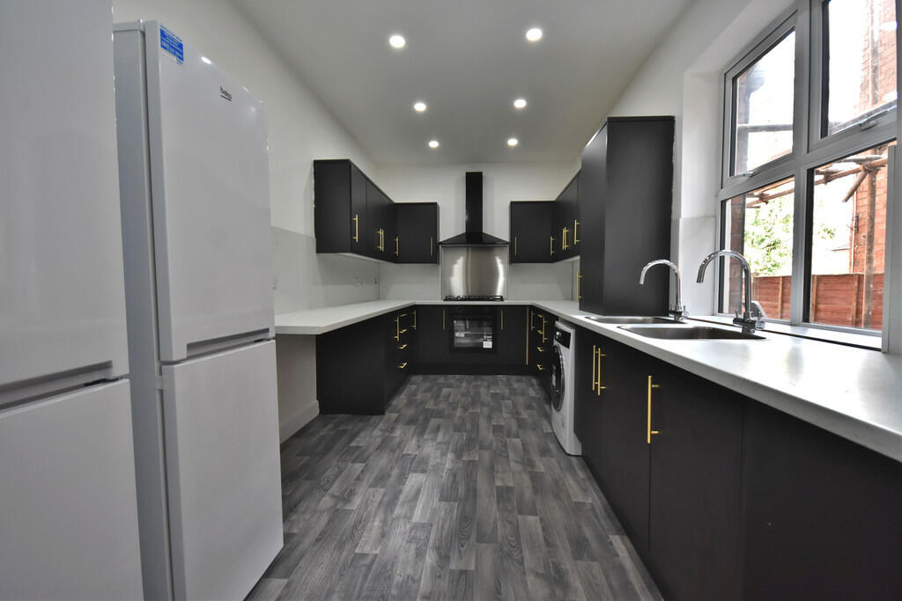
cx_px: 451
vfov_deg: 77.3
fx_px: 376
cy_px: 300
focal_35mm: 15
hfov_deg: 100.4
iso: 800
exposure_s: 1/80
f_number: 4.5
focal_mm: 10
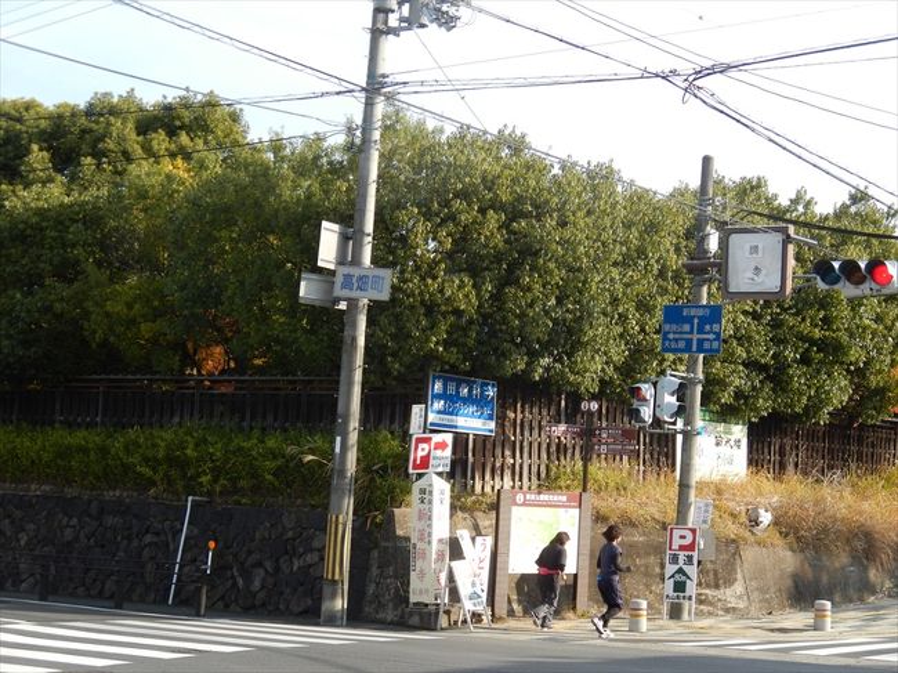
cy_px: 336
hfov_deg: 33.8
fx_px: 1478
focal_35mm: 57
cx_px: 449
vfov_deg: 25.6
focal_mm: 10.2
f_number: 4.1
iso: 125
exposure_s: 1/400
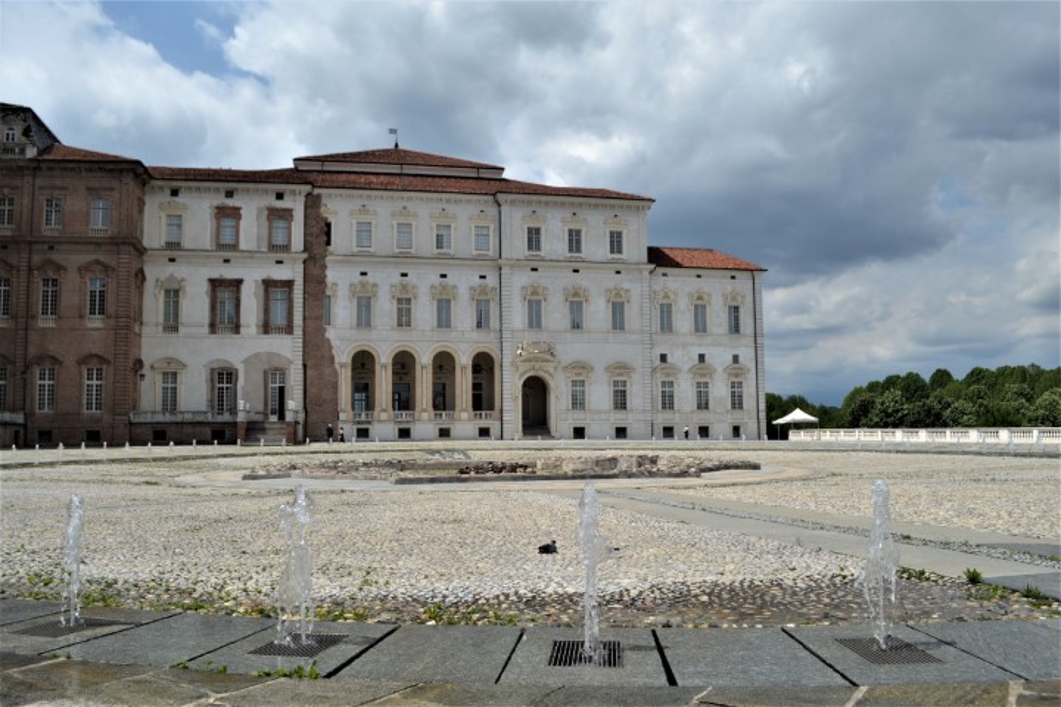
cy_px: 354
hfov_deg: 67.4
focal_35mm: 27
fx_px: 796
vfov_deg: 47.9
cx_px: 530
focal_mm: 18
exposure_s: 1/200
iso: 100
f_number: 7.1
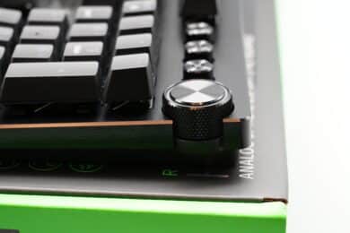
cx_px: 175
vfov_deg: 13.0
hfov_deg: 19.5
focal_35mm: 105
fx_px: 1021
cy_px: 116
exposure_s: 1/125
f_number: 10
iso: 6400
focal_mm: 105
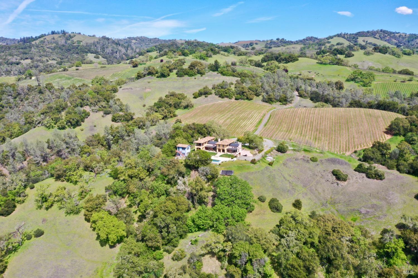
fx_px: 325
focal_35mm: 28
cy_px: 139
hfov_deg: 65.5
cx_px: 209
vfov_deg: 46.4
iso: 100
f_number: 5.6
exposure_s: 1/320
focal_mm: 10.26
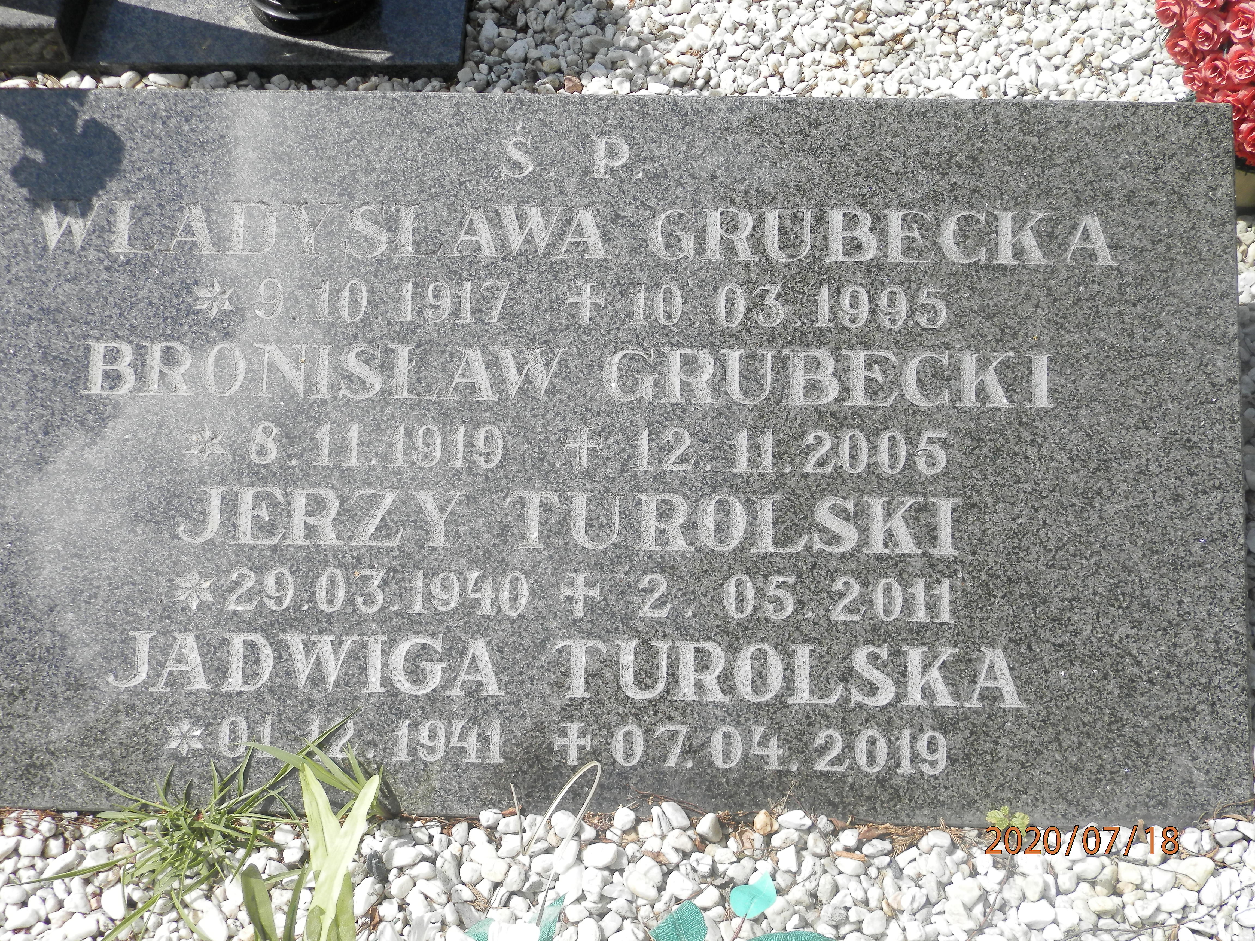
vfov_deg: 36.0
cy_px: 470
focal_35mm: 40
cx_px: 628
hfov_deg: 46.8
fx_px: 1450
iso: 80
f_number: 3.5
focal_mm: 7.2
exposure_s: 1/800
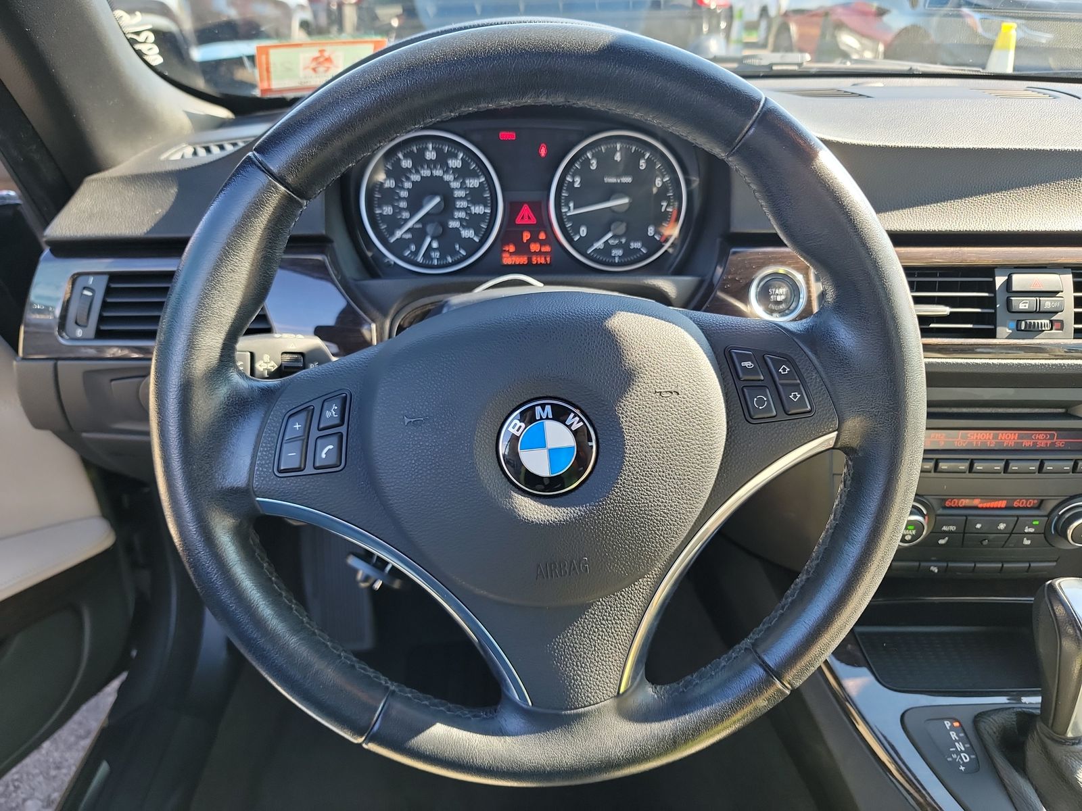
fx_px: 750
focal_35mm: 24
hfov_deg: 71.6
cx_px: 541
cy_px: 406
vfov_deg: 56.8
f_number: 1.8
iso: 81
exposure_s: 1/59
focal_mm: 6.7
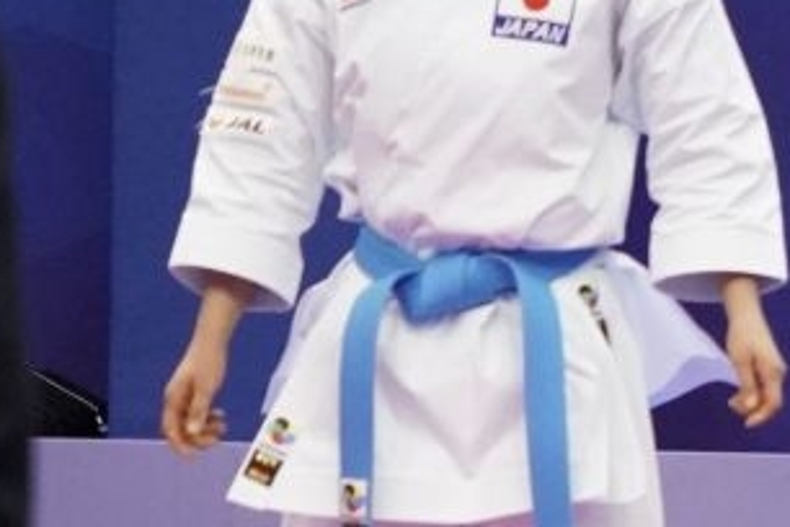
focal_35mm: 588
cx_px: 2122
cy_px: 196
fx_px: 12902
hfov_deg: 3.4
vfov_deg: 2.3
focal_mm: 100
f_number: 5
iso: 5000
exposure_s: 1/400
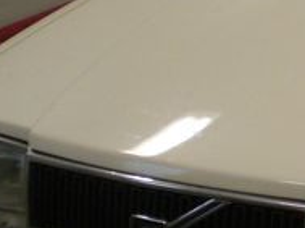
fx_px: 1134
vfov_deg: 11.4
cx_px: 478
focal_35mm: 129
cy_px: 65
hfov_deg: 14.2
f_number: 3.1
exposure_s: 1/100
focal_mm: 6.3
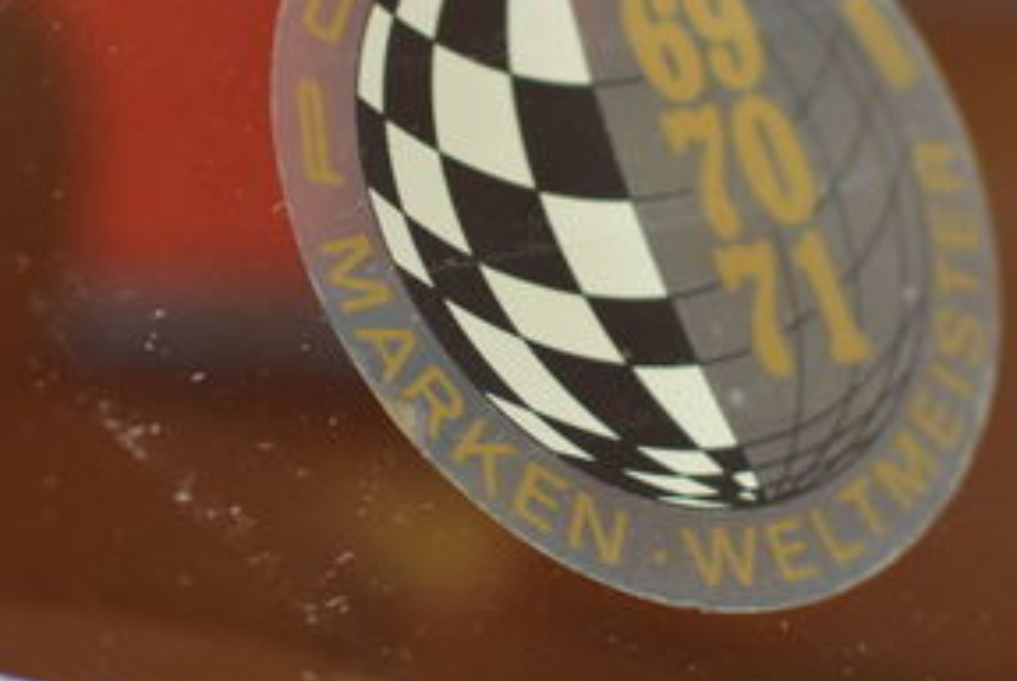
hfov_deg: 14.6
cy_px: 273
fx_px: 3968
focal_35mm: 140
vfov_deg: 9.8
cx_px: 524
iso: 800
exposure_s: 1/60
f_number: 2.2
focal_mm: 35
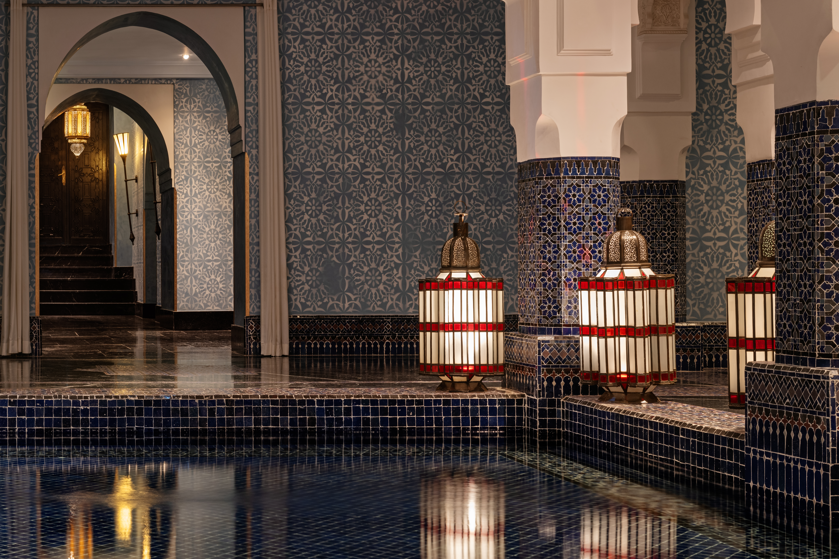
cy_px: 280
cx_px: 420
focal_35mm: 62
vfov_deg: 21.9
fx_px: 1445
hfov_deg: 32.4
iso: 200
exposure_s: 6
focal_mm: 62
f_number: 13
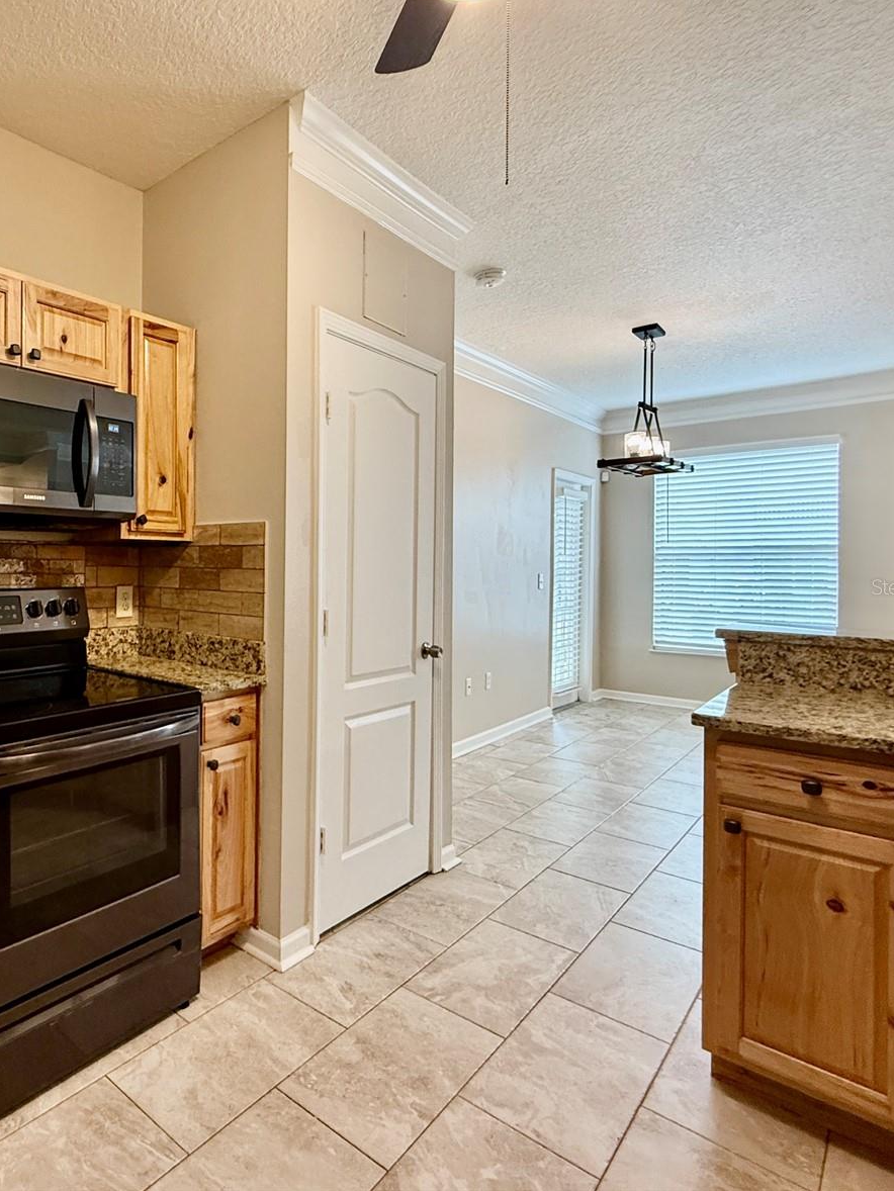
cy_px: 587
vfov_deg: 84.6
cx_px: 158
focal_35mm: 19
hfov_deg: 62.0
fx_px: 654
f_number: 2.2
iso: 250
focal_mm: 2.22
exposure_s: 1/120
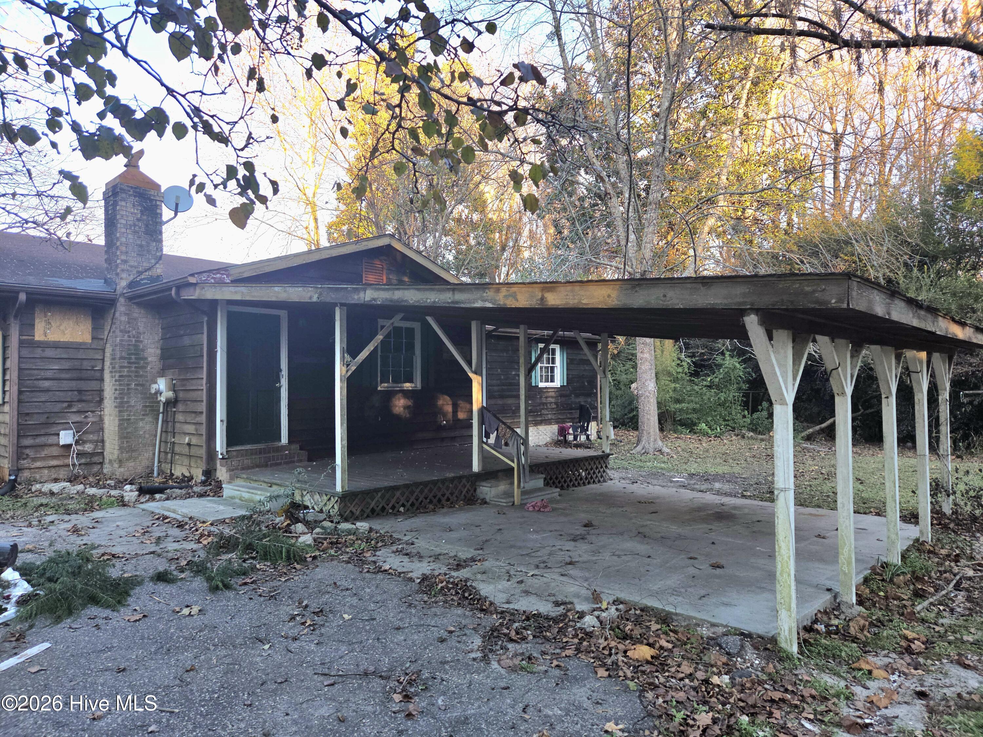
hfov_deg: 73.9
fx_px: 653
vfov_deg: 58.9
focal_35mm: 23
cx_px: 492
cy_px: 368
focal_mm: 5.4
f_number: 1.8
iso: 25
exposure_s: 1/120
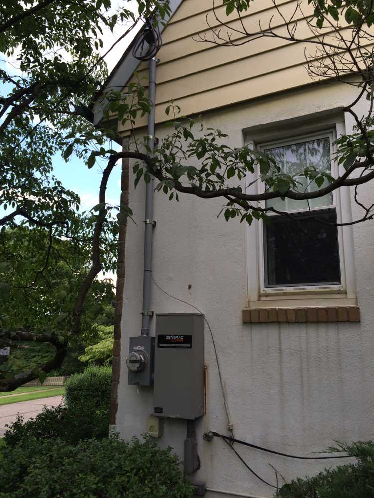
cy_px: 249
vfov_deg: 61.7
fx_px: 418
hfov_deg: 48.2
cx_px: 187
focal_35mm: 29
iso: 32
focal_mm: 4.15
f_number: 2.2
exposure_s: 1/595
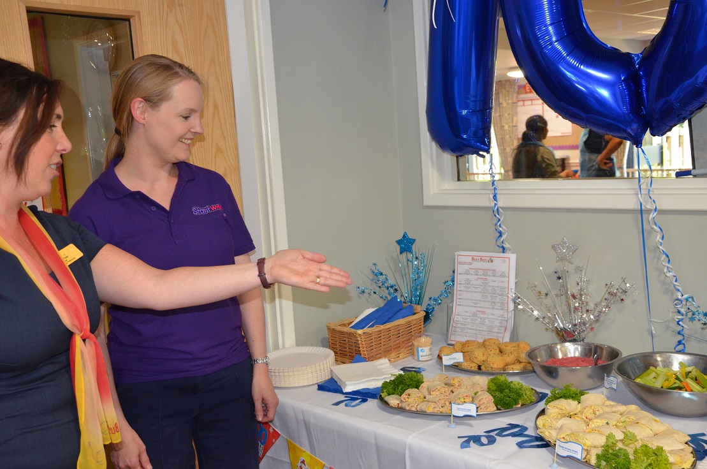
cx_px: 354
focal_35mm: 39
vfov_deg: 34.1
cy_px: 234
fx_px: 764
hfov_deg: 49.6
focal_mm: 26
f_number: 5.6
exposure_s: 1/60
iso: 1600
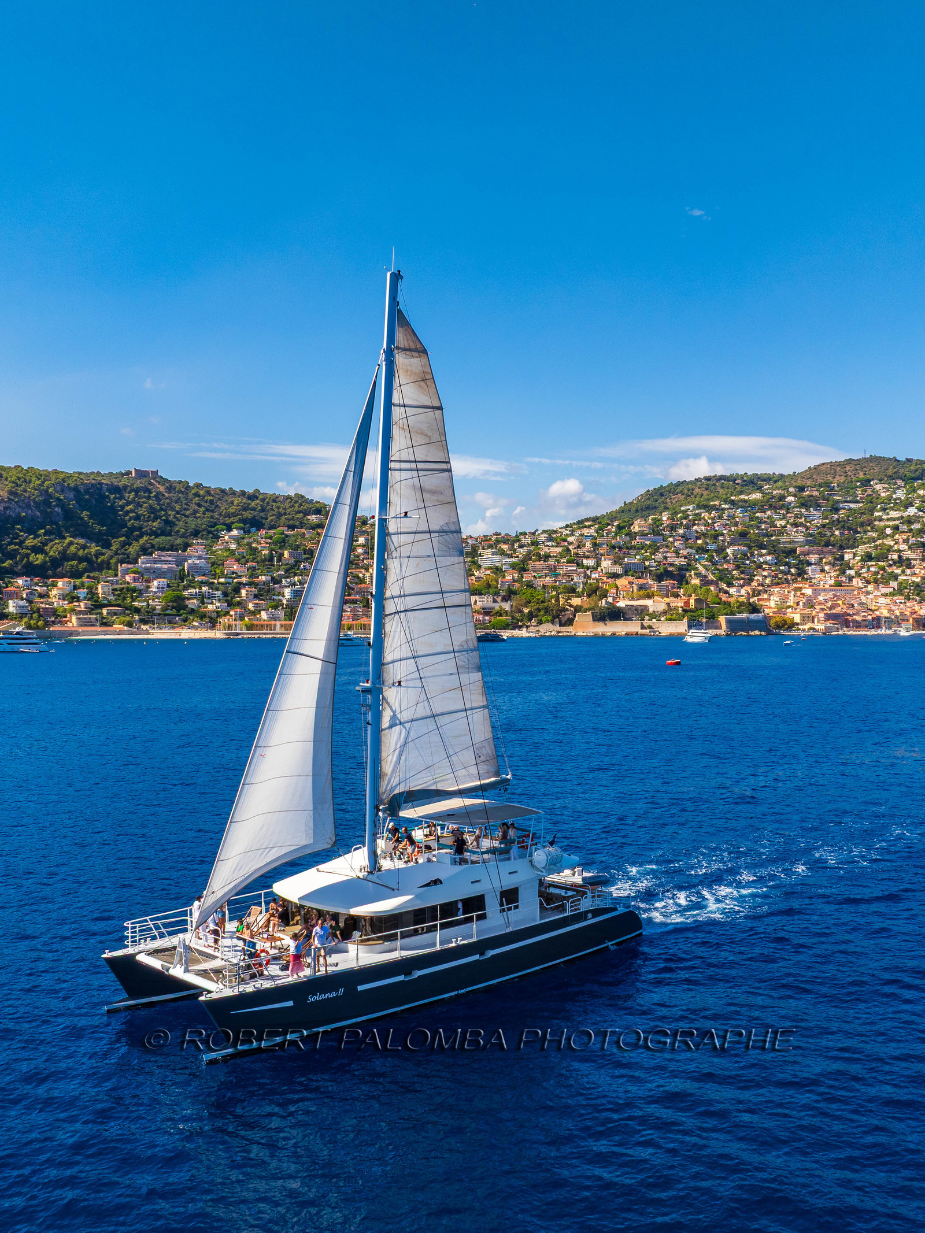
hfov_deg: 56.8
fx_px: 855
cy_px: 616
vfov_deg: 71.6
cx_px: 462
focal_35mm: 24
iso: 100
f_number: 9
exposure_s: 1/240
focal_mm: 12.3
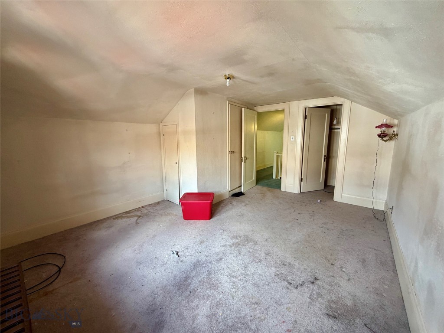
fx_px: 180
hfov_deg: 102.1
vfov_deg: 85.7
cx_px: 222
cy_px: 166
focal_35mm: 14
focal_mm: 2.22
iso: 320
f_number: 2.2
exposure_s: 1/87
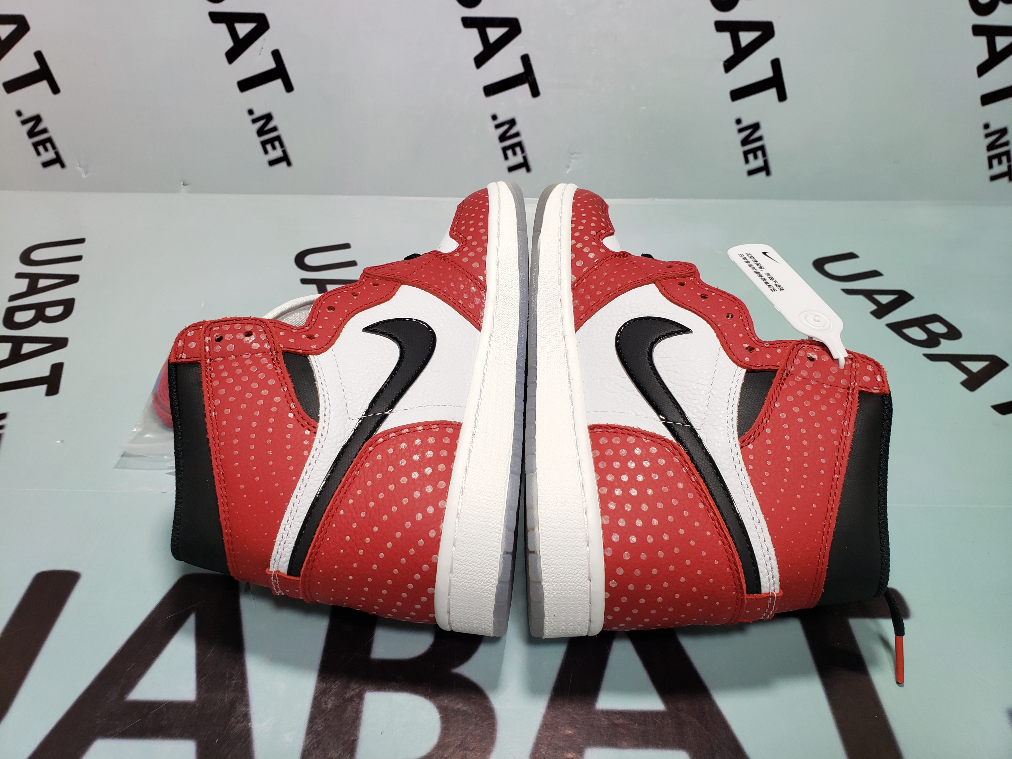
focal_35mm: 26
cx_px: 506
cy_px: 380
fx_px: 760
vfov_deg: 53.1
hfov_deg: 67.3
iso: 64
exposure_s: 1/50
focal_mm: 4.3
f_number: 2.4
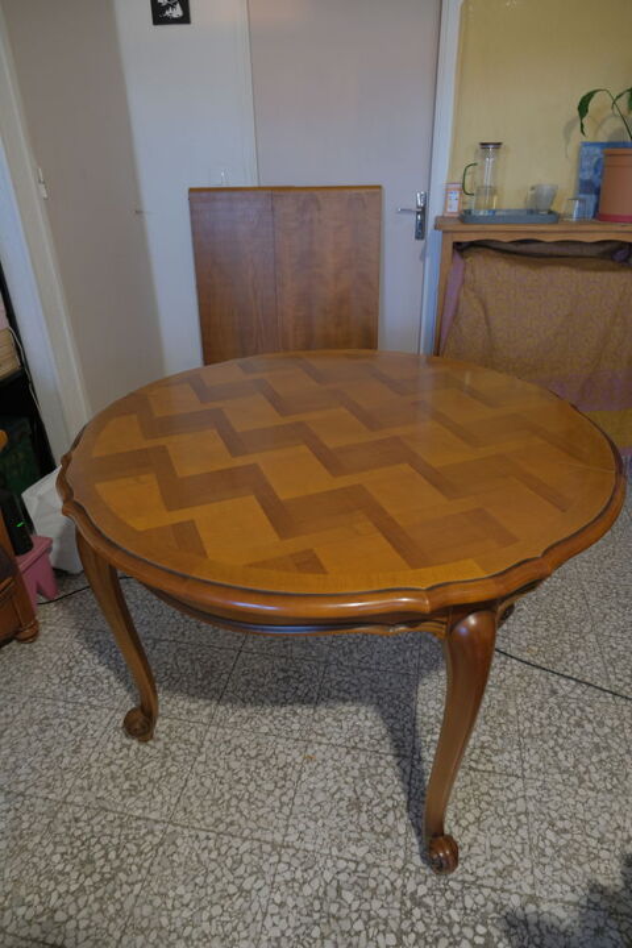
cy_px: 474
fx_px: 606
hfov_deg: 55.1
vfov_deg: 76.1
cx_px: 316
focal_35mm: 23
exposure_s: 1/8
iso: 800
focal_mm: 15.2
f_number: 4
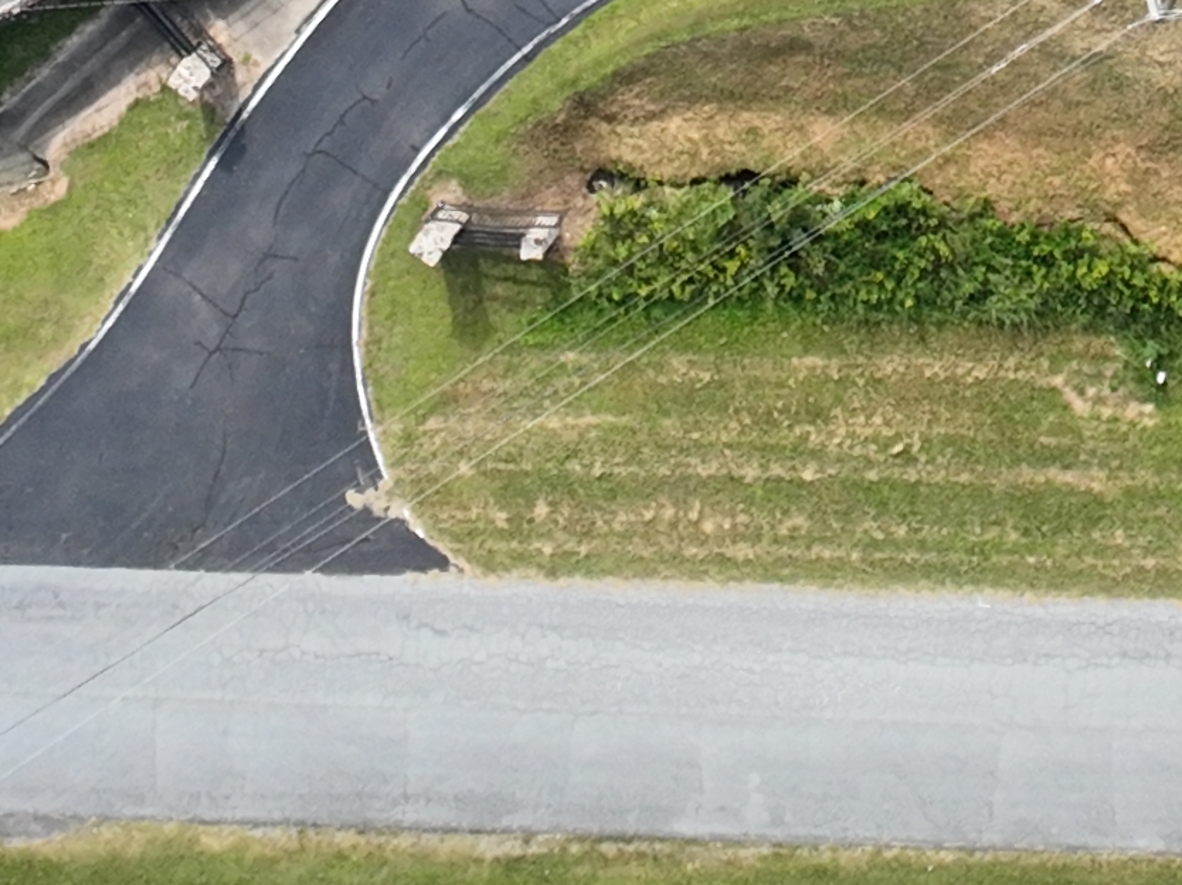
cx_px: 1708
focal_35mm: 152
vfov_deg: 8.6
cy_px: -1433
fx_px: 5189
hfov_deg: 12.4
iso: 170
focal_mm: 12.29
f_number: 2.8
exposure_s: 1/640
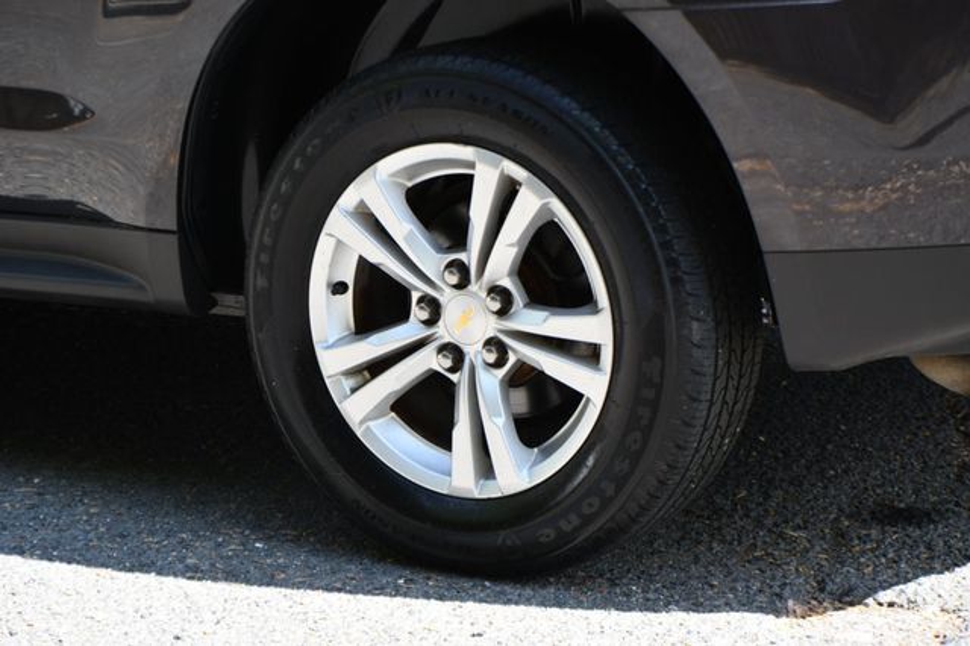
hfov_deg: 15.9
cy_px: 323
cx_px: 485
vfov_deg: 10.6
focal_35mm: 129
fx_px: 3474
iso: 220
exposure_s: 1/250
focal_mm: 86
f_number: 5.6
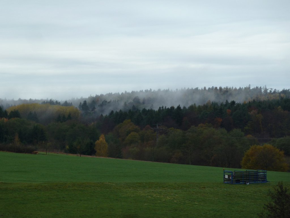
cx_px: 145
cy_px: 109
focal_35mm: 158
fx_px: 1324
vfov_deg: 9.4
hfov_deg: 12.5
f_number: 4.5
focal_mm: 25.9
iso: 100
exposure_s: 1/60
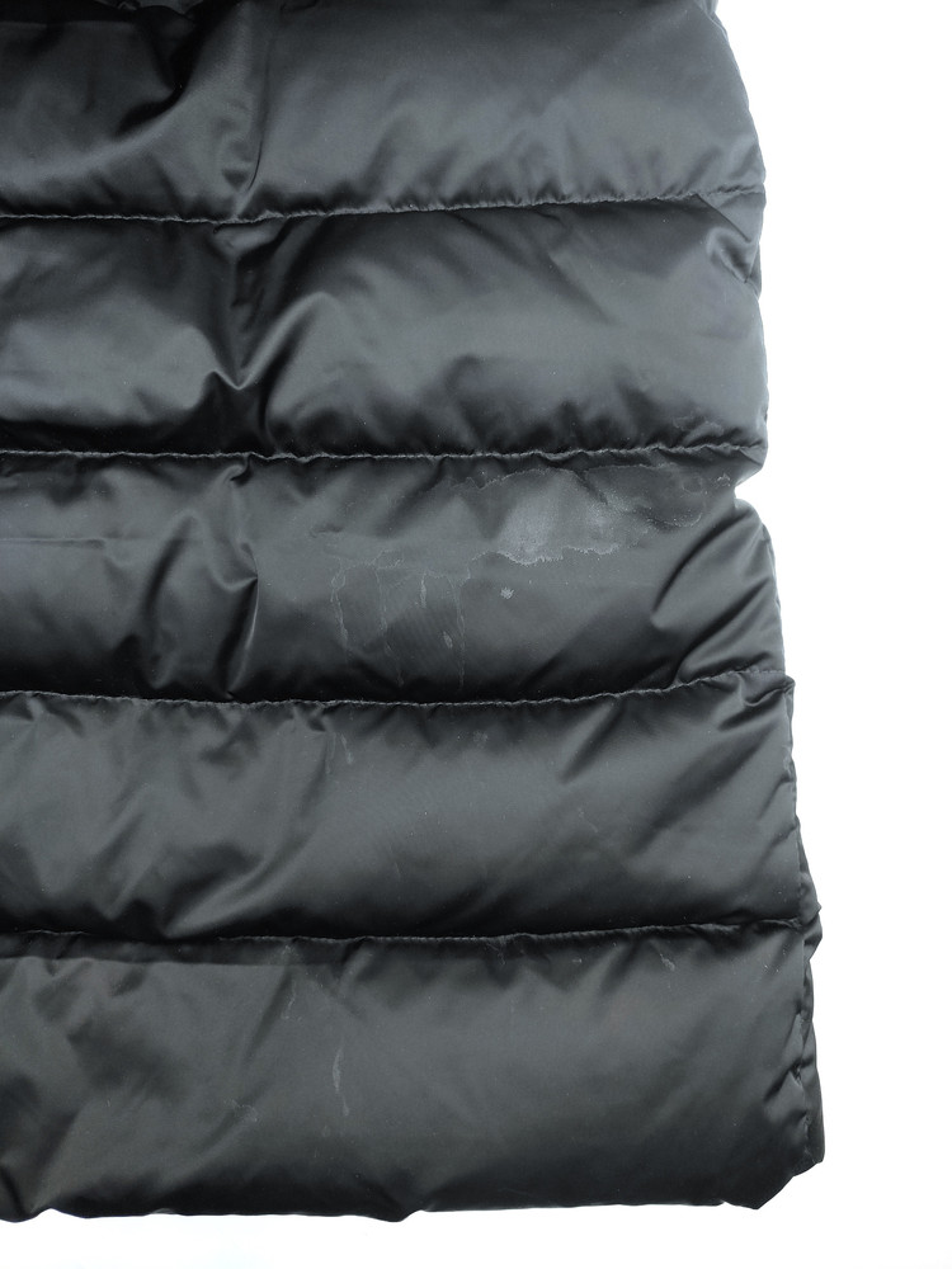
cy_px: 634
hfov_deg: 53.1
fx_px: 953
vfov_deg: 67.3
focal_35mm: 26
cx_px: 476
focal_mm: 4.77
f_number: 1.75
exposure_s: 1/100
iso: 118
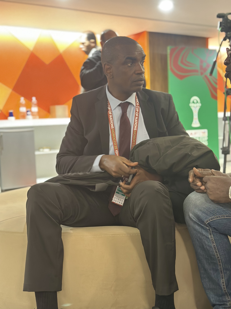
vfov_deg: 39.7
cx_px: 116
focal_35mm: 48
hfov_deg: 30.3
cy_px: 154
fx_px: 427
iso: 800
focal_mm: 6.86
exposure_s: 1/25
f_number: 1.78
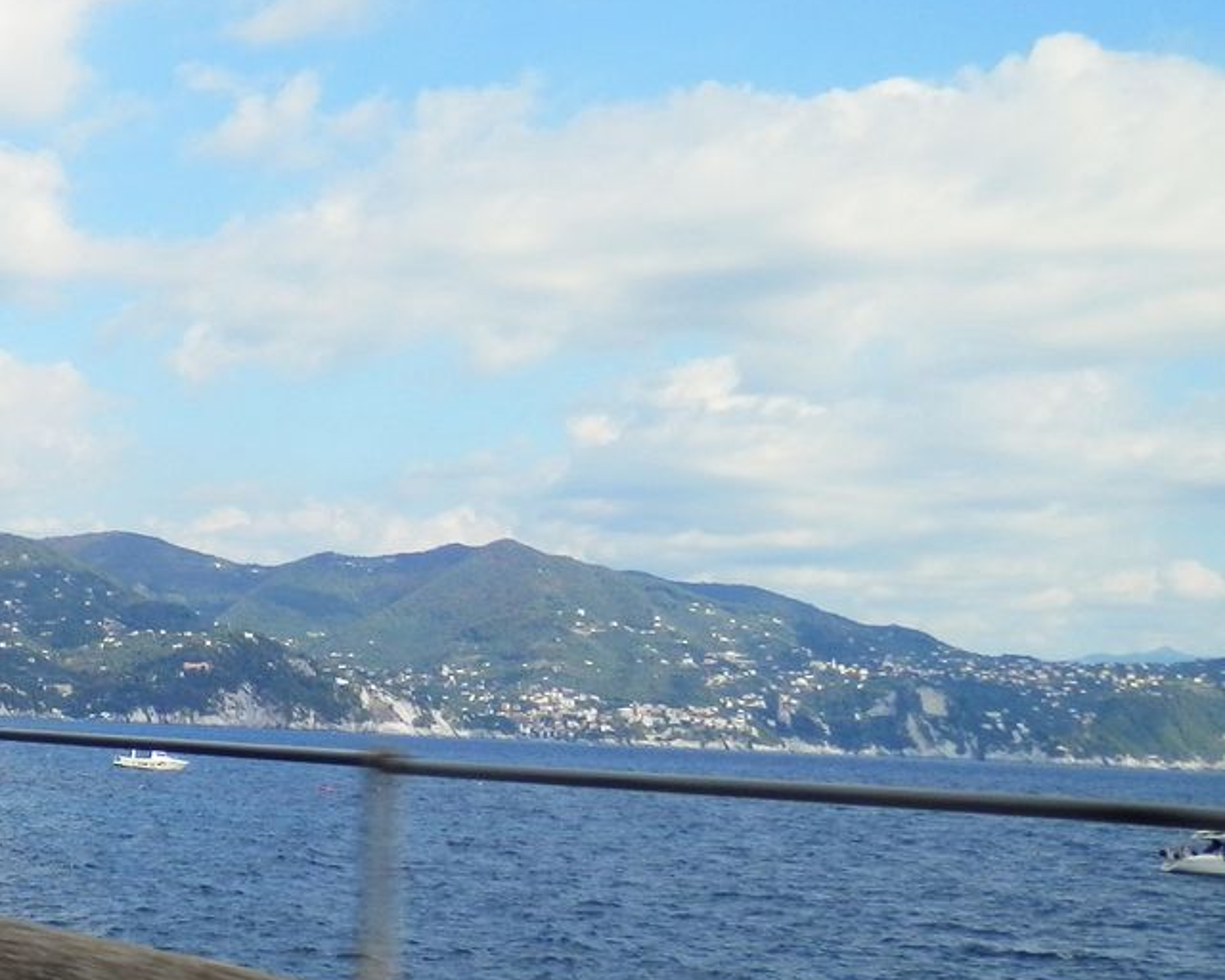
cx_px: -214
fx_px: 2212
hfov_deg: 27.5
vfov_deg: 24.8
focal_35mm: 61
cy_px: 678
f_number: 8.7
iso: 80
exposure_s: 1/125
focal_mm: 4.5
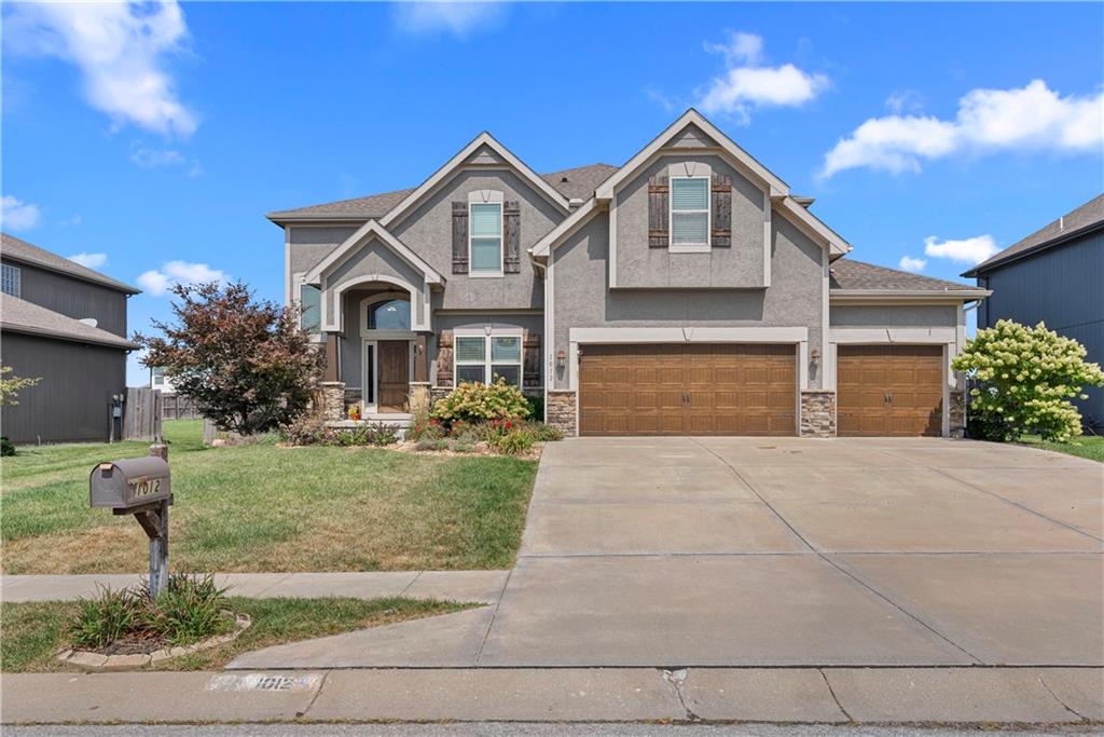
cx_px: 552
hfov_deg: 71.5
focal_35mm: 25
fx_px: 767
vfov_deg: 51.3
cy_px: 368
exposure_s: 1/10
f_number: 18
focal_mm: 25
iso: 100
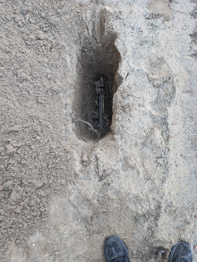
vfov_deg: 71.5
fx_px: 182
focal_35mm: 24
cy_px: 131
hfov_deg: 56.9
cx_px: 98
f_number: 1.68
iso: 75
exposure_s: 1/163
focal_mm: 6.9
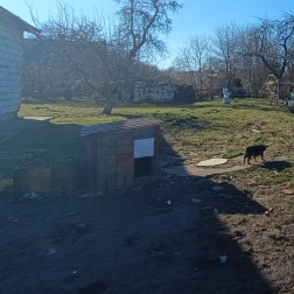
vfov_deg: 45.8
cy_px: 78
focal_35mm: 35
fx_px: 336
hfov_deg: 37.7
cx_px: 338
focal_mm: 1.66
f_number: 2.2
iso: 52
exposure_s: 1/1011
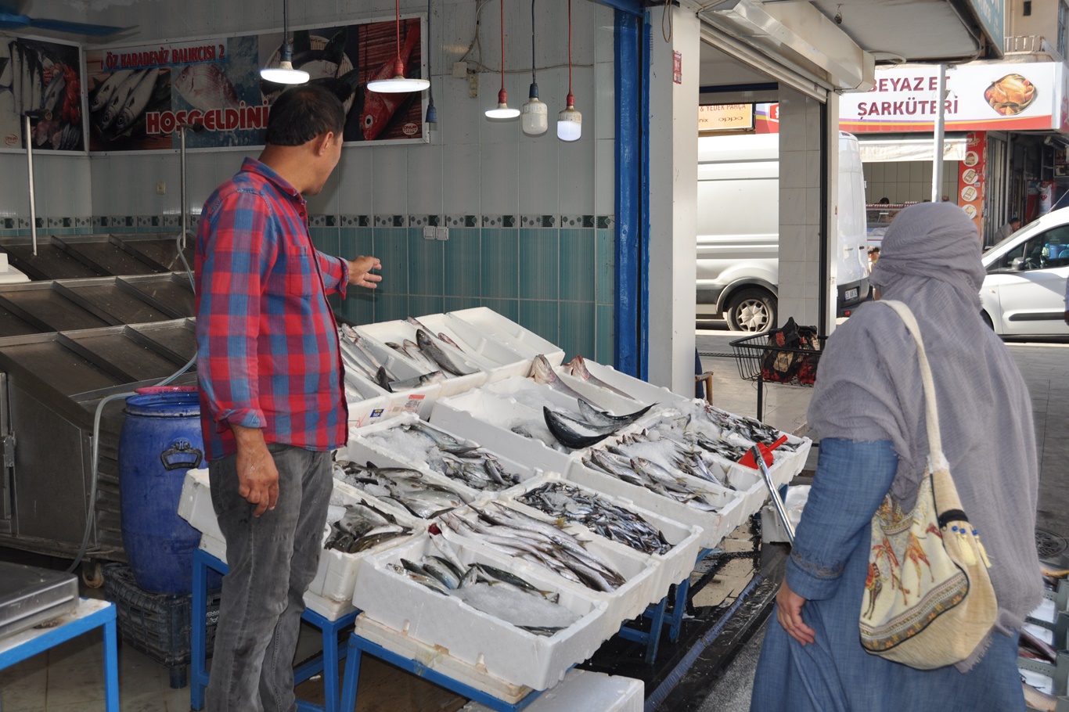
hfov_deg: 49.6
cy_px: 356
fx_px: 1158
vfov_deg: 34.2
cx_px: 534
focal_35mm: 39
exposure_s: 1/200
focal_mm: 26
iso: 200
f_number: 4.5
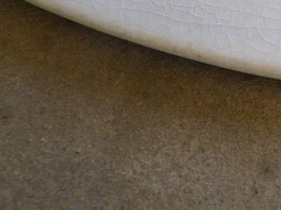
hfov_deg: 19.7
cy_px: 8
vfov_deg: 16.8
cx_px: 426
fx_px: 698
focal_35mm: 86
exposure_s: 1/60
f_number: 2.6
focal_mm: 4.9
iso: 64
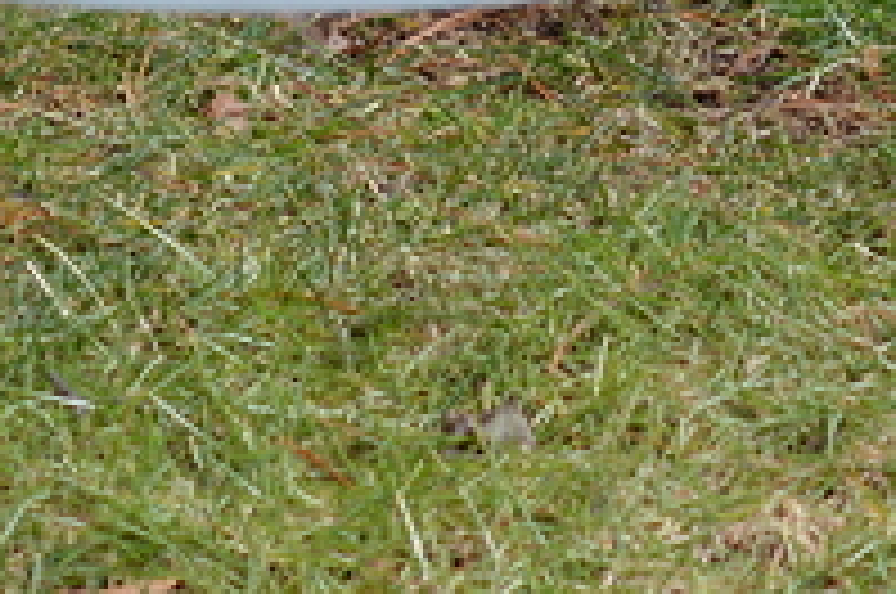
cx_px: 221
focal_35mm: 452
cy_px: 331
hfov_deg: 4.6
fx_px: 11232
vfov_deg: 3.0
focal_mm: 60
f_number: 5.6
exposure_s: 1/500
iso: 280
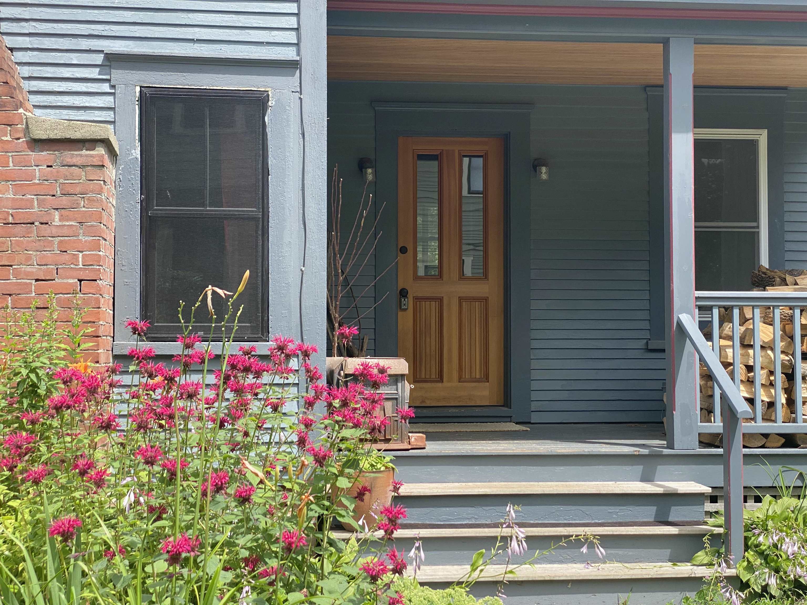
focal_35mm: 52
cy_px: 302
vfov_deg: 28.0
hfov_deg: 36.8
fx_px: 1212
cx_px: 404
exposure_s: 1/615
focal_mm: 6
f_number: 2
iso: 20
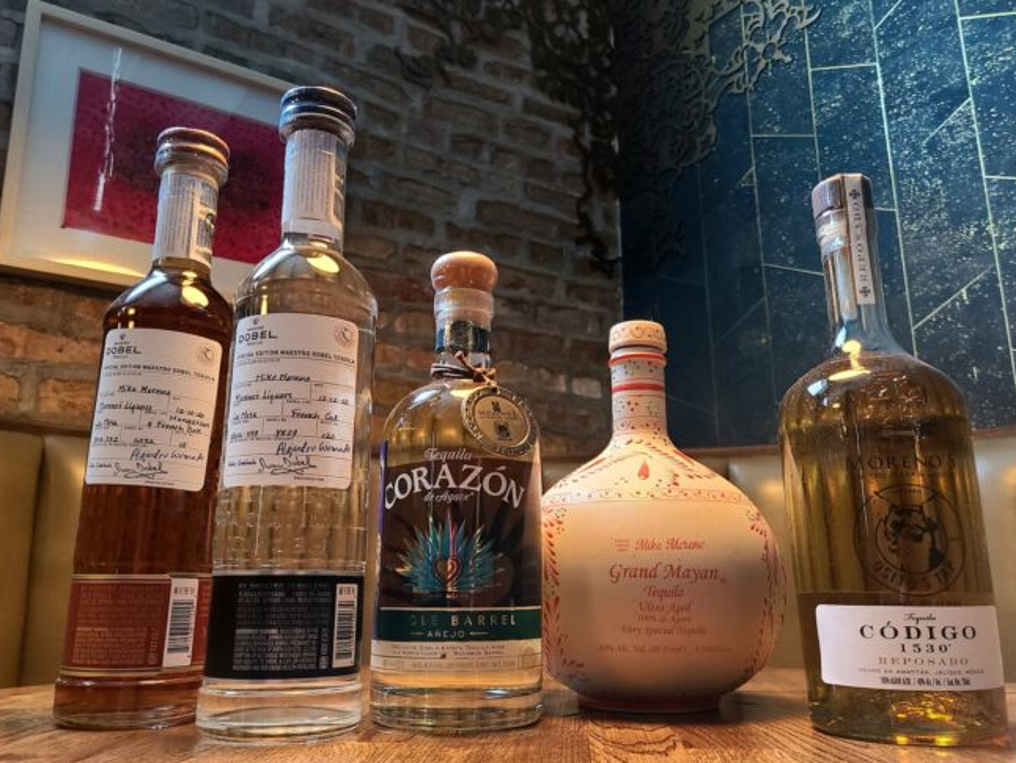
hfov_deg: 63.4
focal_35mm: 28
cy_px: 379
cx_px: 503
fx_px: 822
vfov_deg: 49.8
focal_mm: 5.4
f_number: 1.8
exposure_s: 1/24
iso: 500
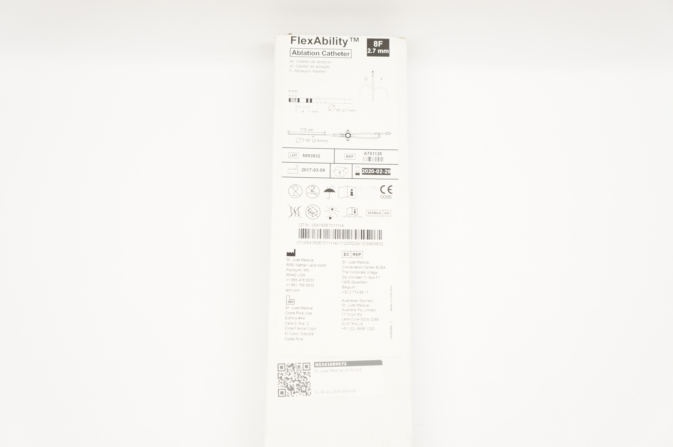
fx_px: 784
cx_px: 336
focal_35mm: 42
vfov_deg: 31.8
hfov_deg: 46.4
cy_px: 224
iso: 400
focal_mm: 28
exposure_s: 1/60
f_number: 5
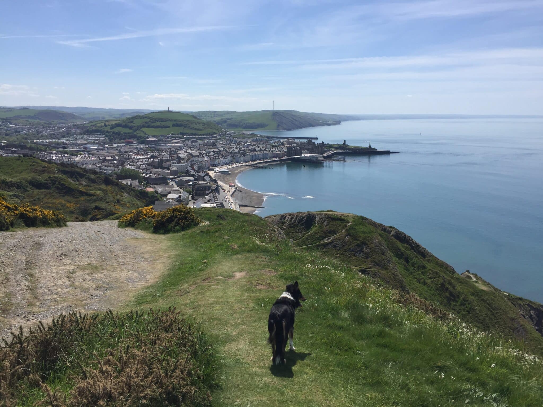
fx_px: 455
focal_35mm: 29
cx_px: 272
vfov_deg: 48.2
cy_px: 204
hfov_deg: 61.7
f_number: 2.2
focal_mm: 4.15
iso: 32
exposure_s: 1/2825
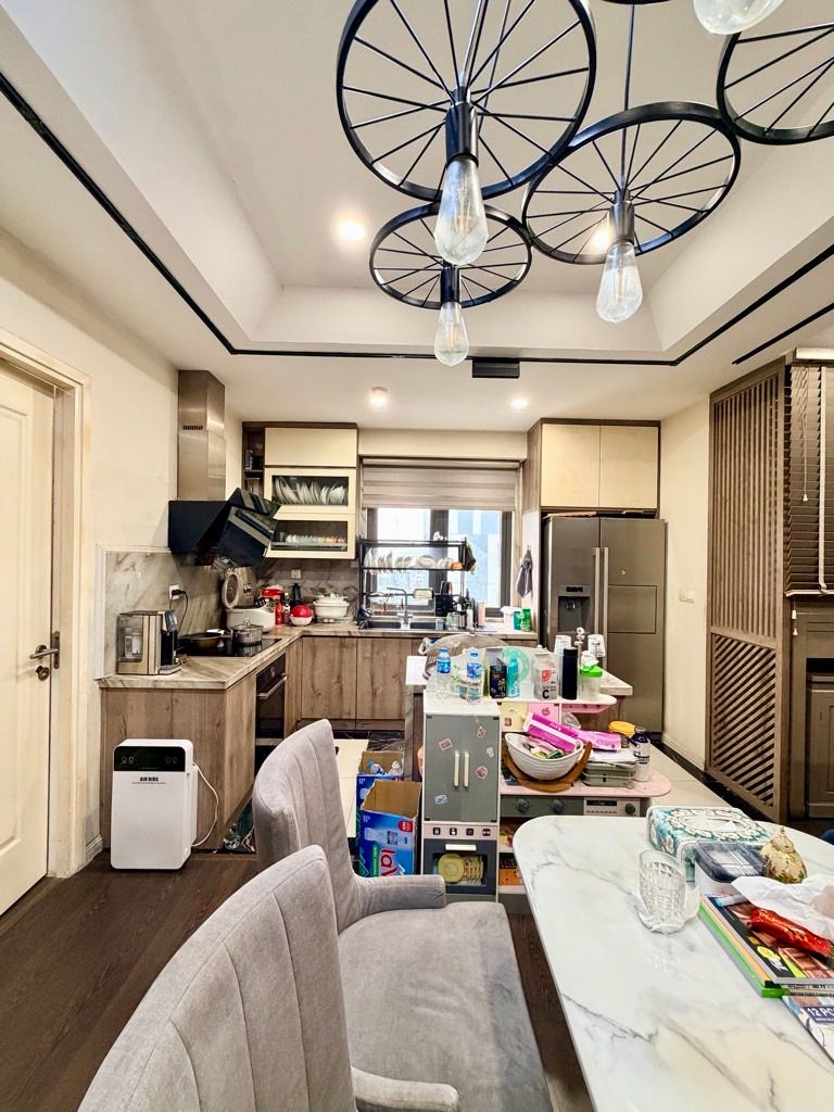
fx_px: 450
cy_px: 556
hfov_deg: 85.7
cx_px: 417
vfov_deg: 102.1
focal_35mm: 14
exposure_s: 1/50
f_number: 2.2
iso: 250
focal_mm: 2.22
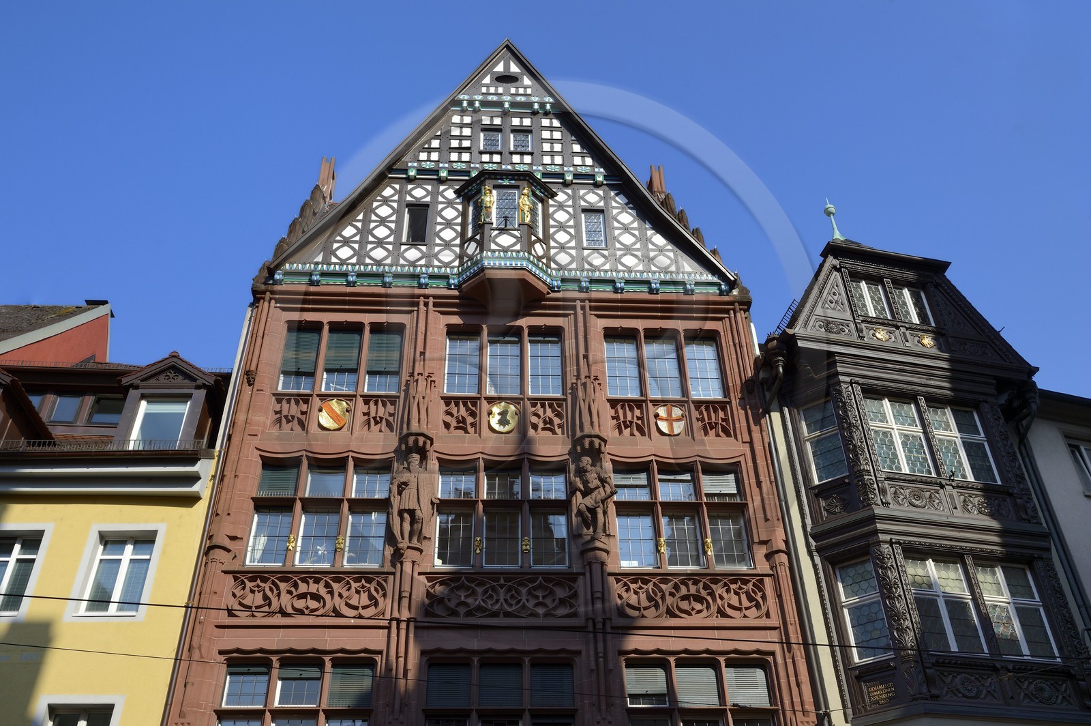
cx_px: 546
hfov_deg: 58.8
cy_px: 363
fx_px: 969
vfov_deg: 41.0
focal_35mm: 32
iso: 200
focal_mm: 32
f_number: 11
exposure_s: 1/320
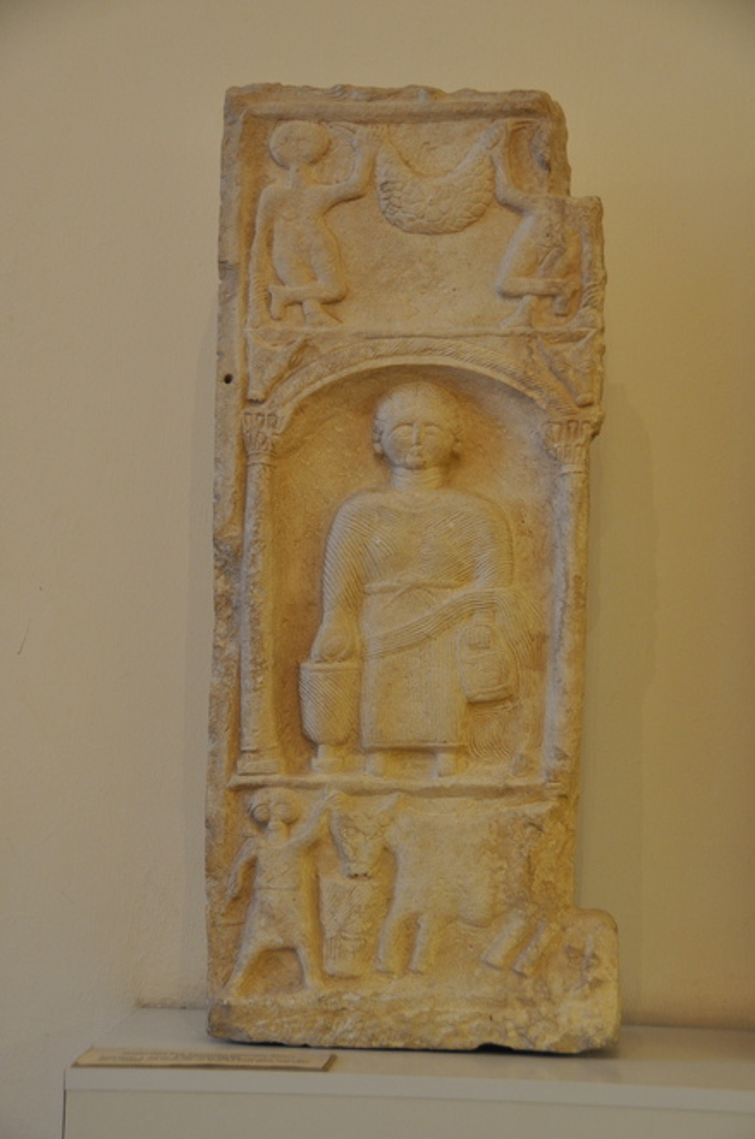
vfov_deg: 29.3
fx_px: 2178
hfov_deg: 19.7
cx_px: 378
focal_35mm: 69
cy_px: 570
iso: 450
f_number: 4.5
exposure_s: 1/15
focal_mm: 46
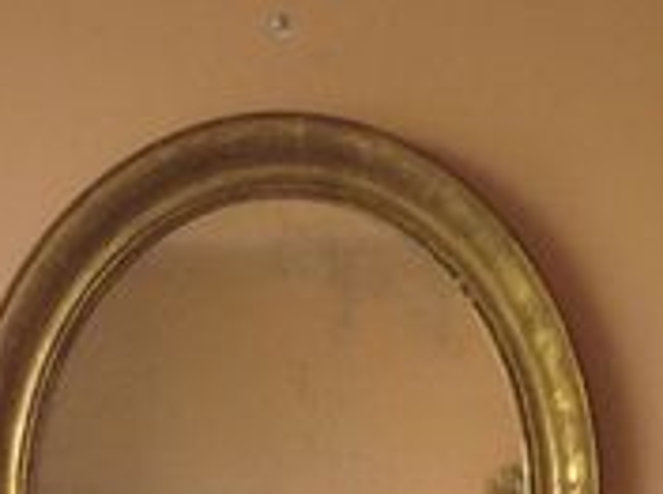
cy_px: 1284
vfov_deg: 7.3
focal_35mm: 188
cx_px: 358
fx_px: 3591
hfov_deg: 10.5
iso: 25
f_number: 2.4
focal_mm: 3.3
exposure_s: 1/30
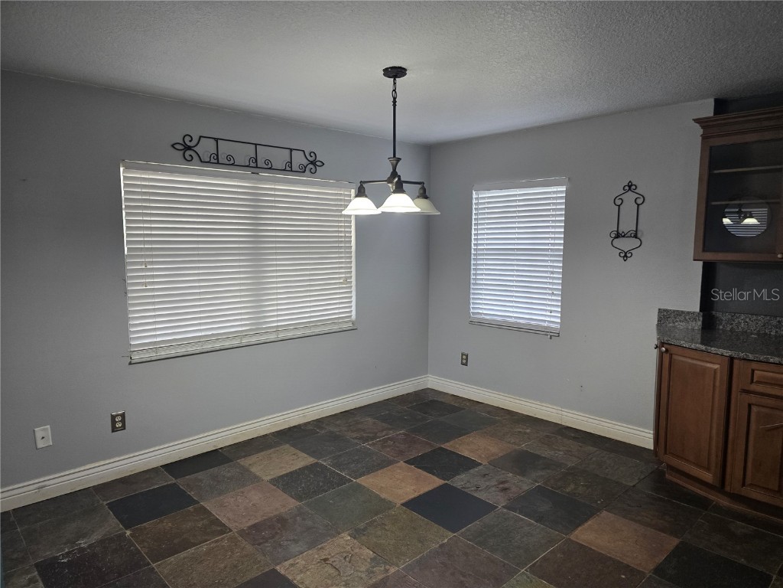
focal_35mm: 23
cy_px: 294
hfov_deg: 73.9
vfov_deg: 58.9
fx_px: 520
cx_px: 392
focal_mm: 6.3
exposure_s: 1/120
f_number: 1.7
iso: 250
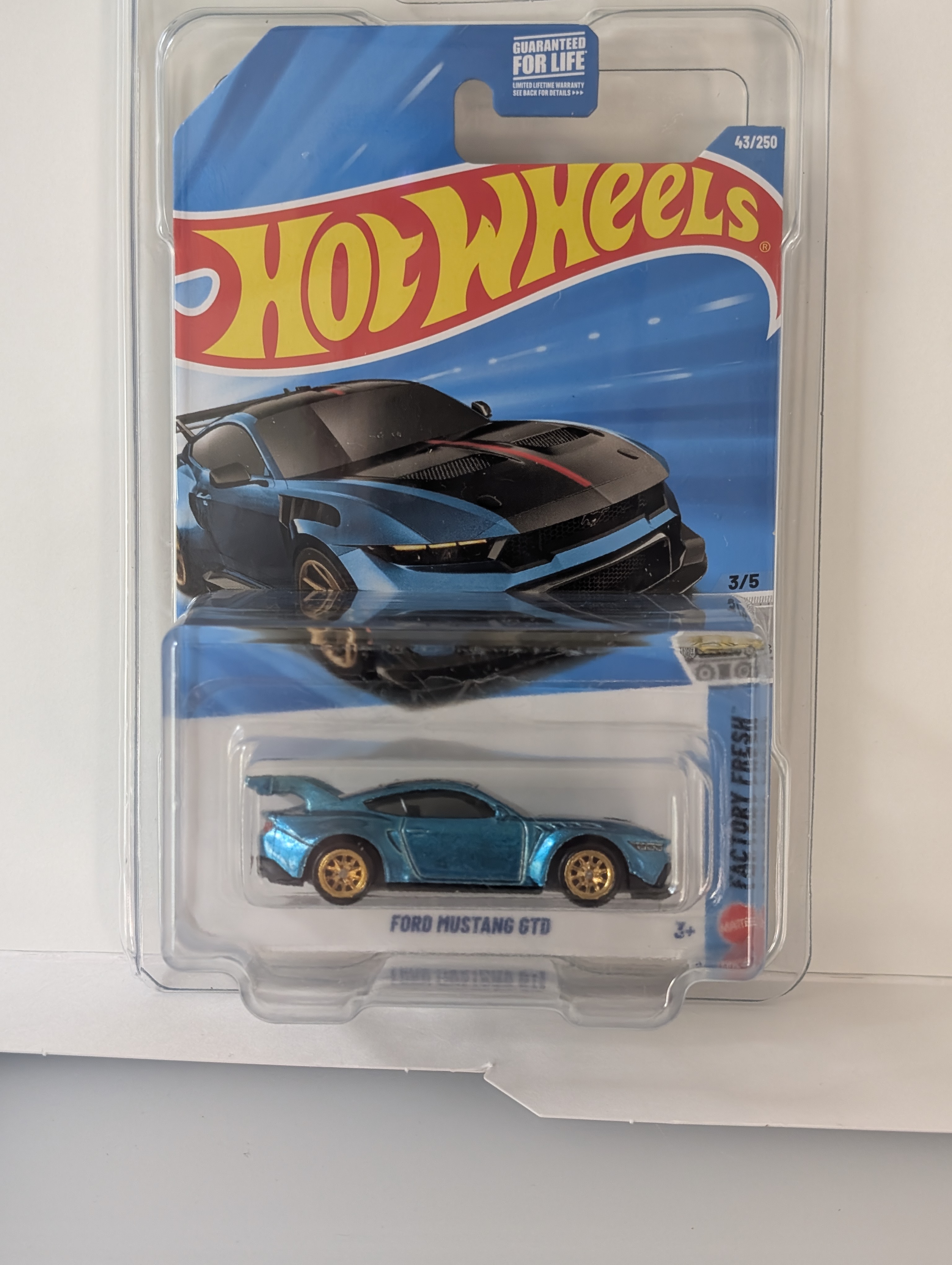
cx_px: 476
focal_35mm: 49
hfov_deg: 29.7
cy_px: 632
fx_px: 1792
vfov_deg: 38.9
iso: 239
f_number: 1.68
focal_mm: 6.9
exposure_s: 1/78.6
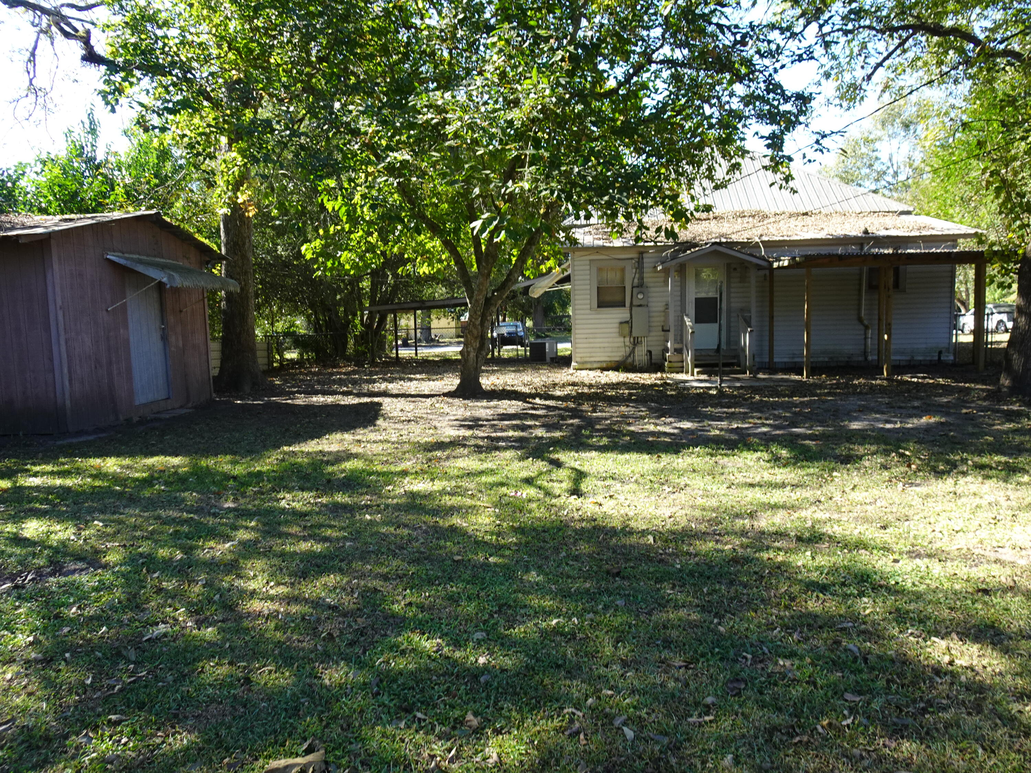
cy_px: 386
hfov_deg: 71.6
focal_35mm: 24
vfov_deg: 56.8
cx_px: 516
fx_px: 715
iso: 80
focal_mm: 4.25
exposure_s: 1/100
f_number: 3.5
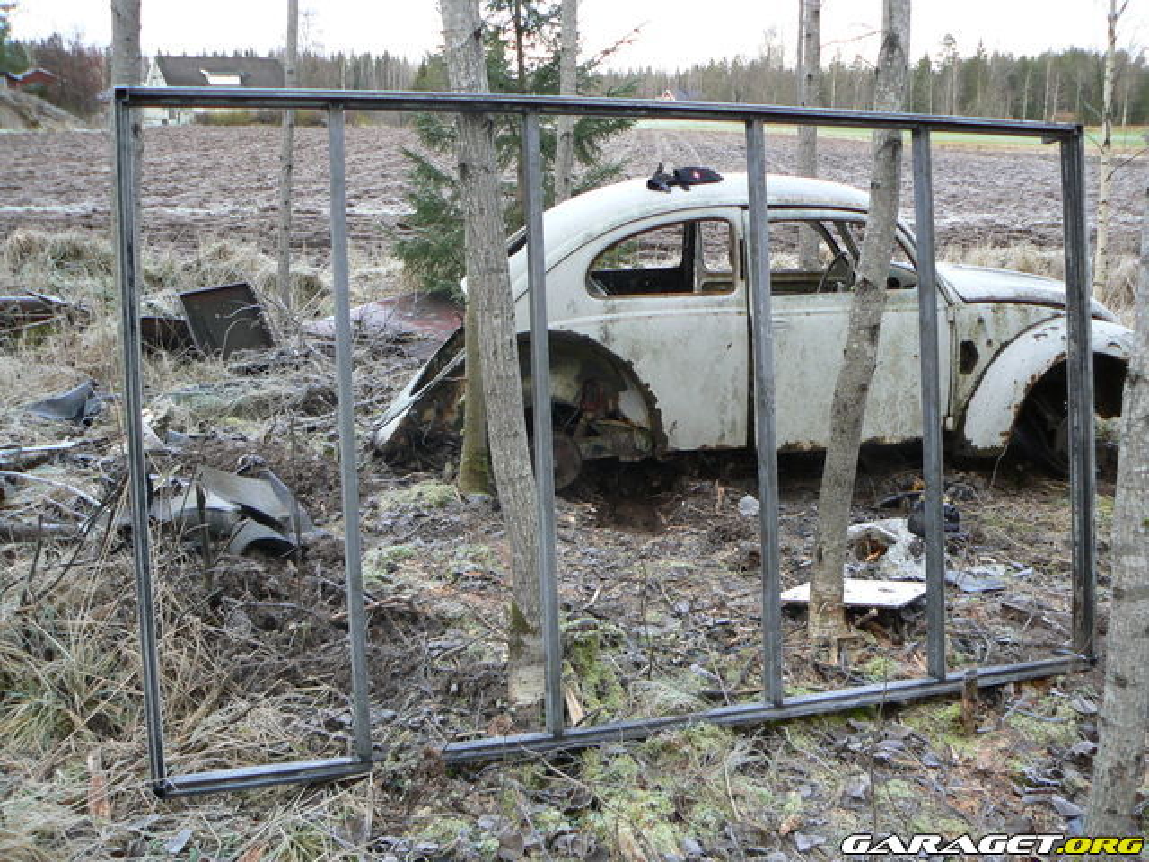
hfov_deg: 51.4
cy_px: 431
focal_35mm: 36
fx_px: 1195
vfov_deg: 39.7
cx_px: 574
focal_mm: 6
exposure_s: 1/30
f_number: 2.8
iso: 100
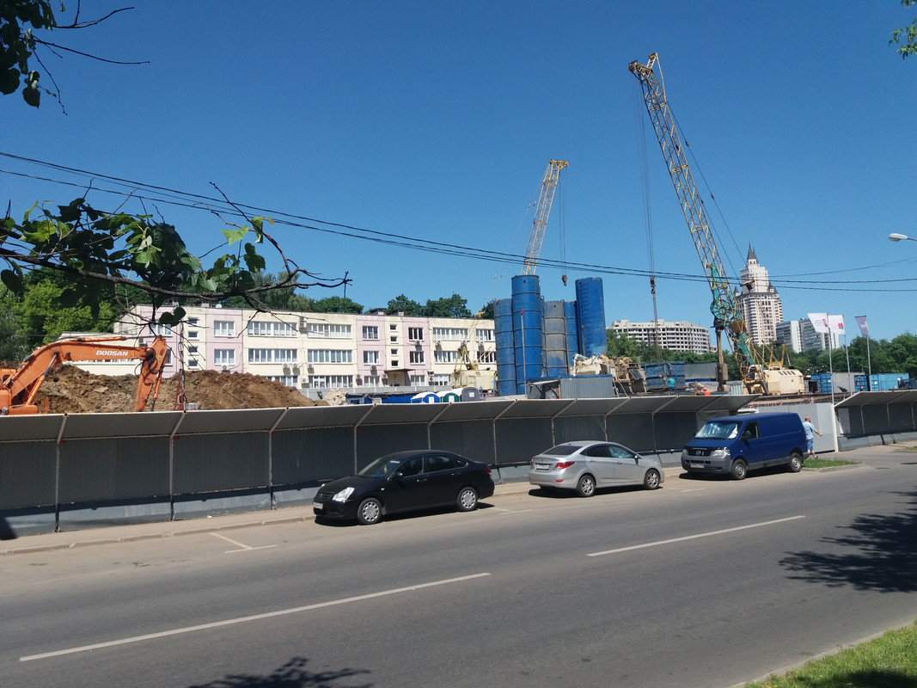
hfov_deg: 63.4
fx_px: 742
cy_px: 344
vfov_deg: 49.7
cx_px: 458
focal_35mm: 28
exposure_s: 1/1801
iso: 64
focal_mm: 3.7
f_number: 1.9
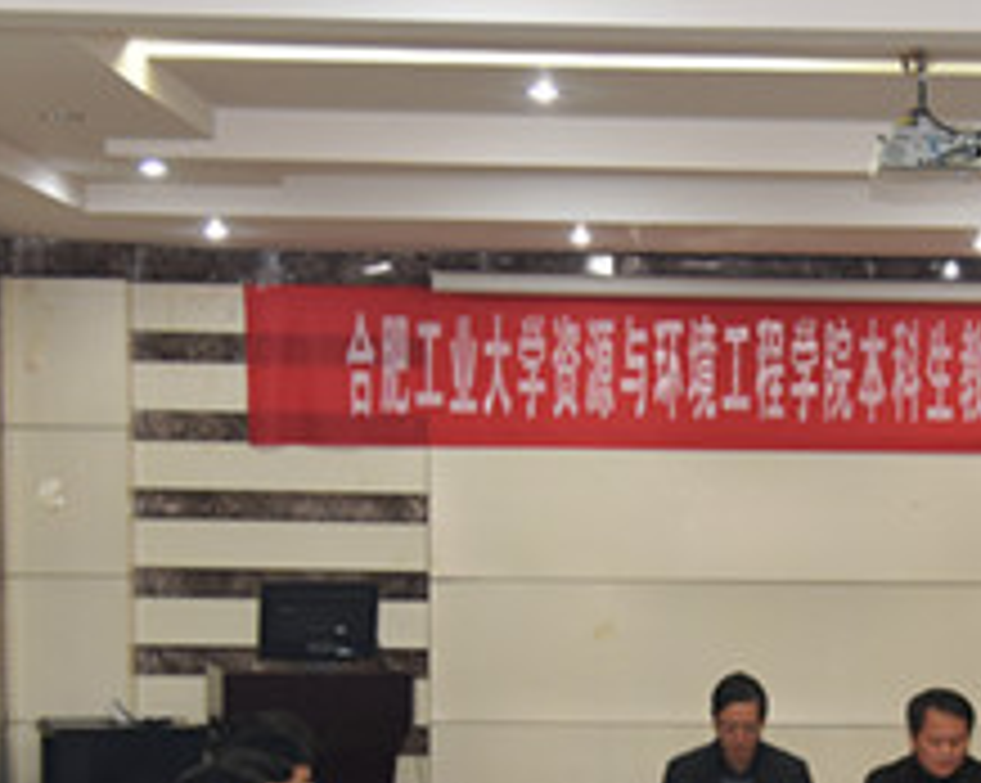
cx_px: 828
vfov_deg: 12.6
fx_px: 3489
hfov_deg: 15.9
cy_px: 783
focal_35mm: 120
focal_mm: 31
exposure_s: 1/15
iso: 450
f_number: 4
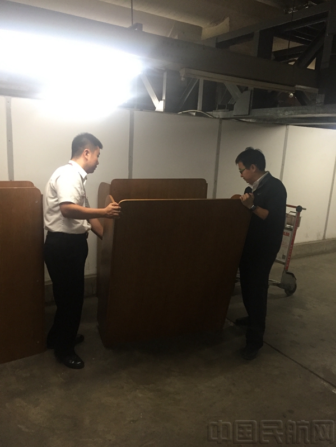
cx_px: 168
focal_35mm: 29
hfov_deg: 48.2
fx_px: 375
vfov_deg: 61.7
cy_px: 224
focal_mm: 4.15
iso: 250
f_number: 2.2
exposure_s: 1/33
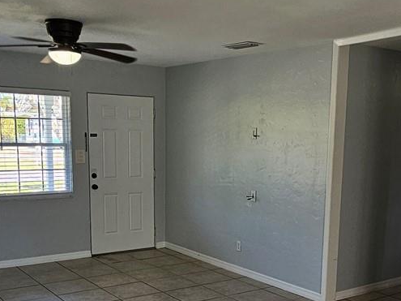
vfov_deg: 33.6
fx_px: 486
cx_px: 228
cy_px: 230
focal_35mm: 42
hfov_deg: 44.7
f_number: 2.2
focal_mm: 2.2
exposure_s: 1/60
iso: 50
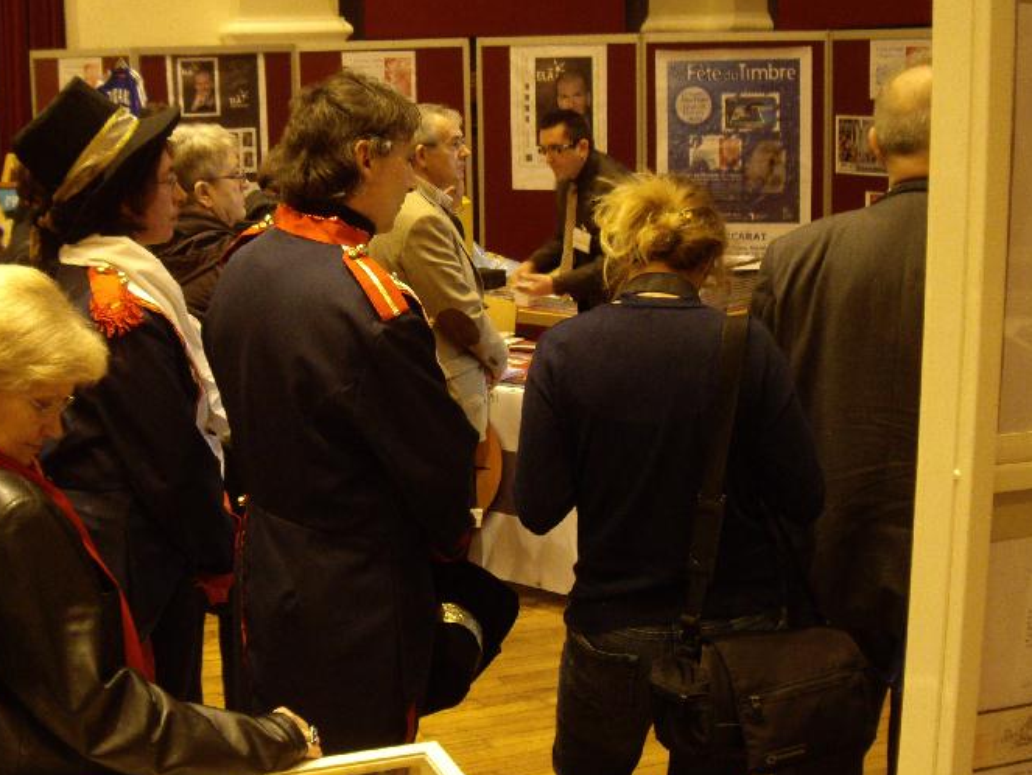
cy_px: 341
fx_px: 1521
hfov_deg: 37.3
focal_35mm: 51
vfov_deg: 28.6
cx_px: 398
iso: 400
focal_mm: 7.9
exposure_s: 1/15
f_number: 2.8
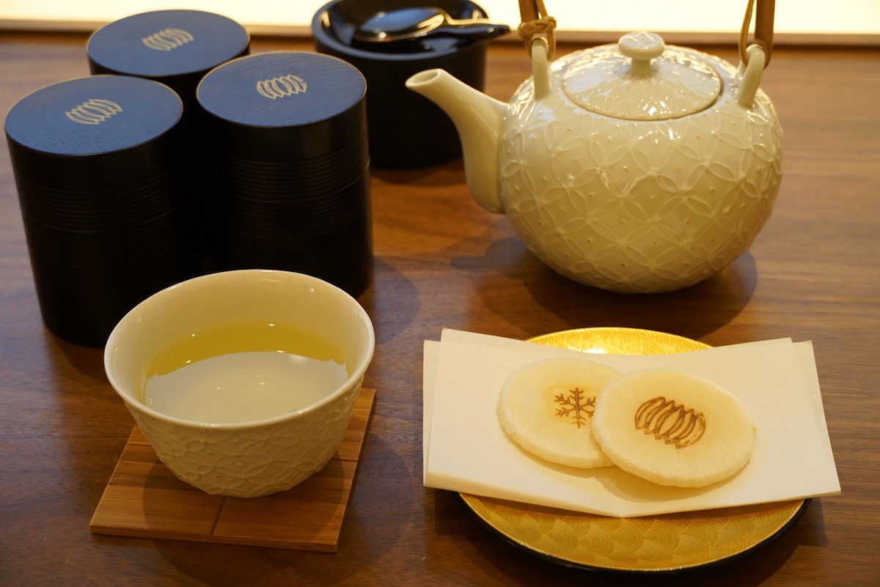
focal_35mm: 58
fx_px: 1430
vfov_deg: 23.2
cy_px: 294
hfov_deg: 34.2
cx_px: 440
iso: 800
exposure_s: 1/13
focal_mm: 39
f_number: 5
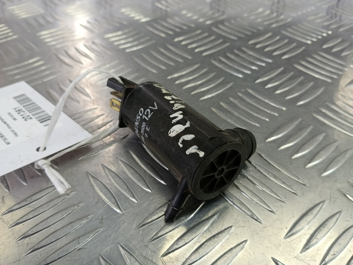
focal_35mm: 23
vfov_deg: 58.9
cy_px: 132
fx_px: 235
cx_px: 176
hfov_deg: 73.9
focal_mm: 4.11
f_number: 1.6
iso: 113
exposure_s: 1/50
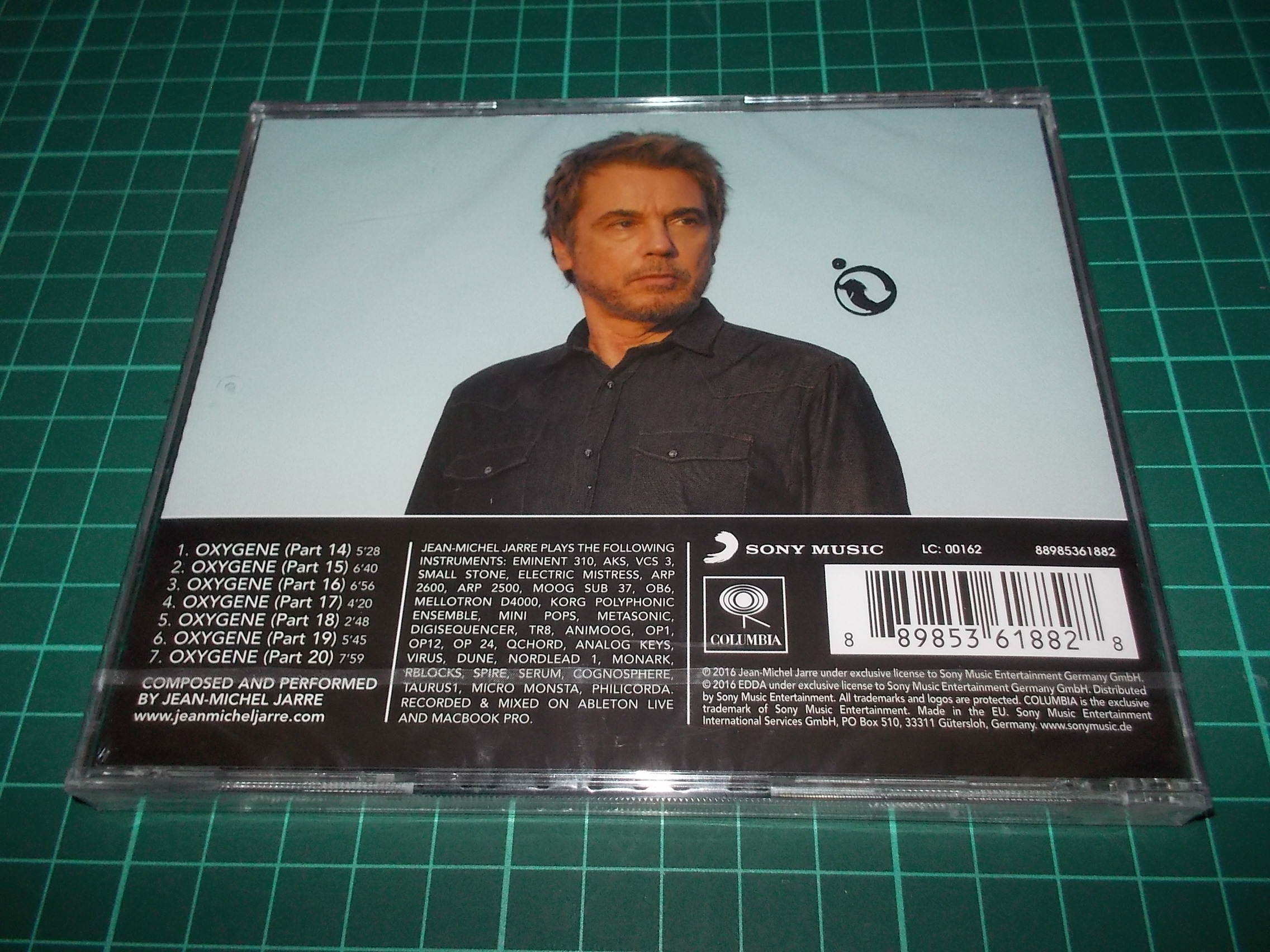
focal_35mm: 29
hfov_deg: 61.7
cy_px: 476
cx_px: 635
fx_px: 1064
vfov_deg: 48.2
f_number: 3.3
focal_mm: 4.1
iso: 200
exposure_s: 1/30
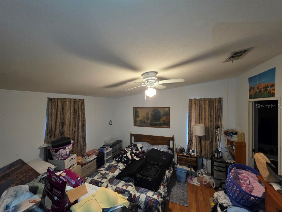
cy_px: 106
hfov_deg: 106.2
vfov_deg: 89.9
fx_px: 106
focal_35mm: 13
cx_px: 141
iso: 800
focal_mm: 2.2
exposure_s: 1/60
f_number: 1.9
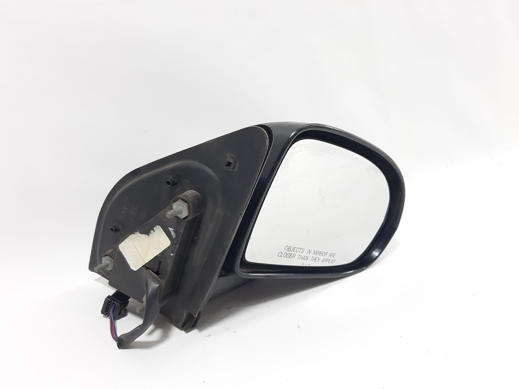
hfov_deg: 65.3
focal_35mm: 27
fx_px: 405
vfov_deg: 51.3
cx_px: 260
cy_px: 194
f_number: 1.7
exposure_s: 1/50
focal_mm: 3.93
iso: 80
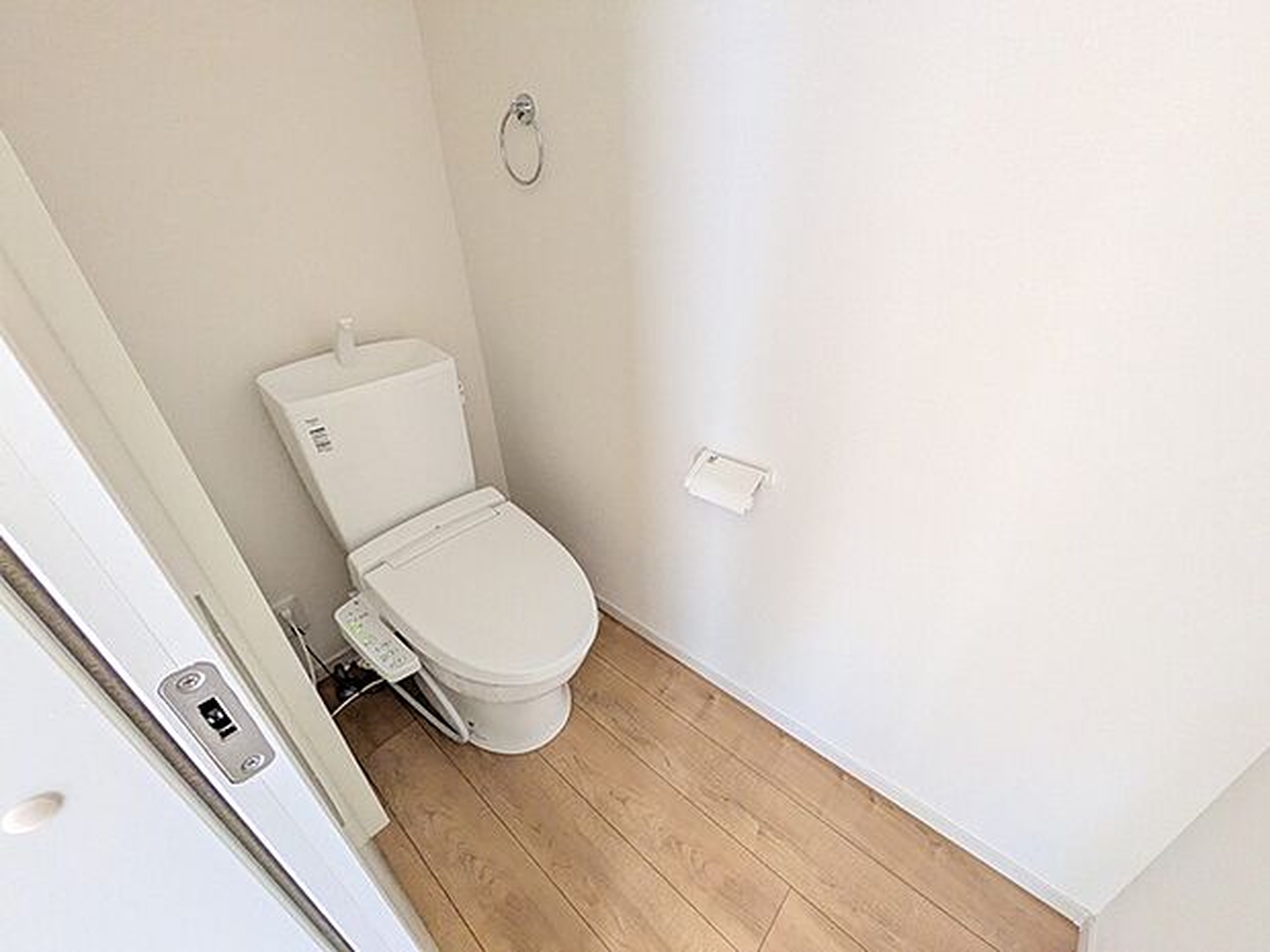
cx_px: 635
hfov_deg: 102.1
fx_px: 514
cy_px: 476
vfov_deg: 85.7
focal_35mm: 14
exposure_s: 1/40
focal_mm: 1.83
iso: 845
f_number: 2.2
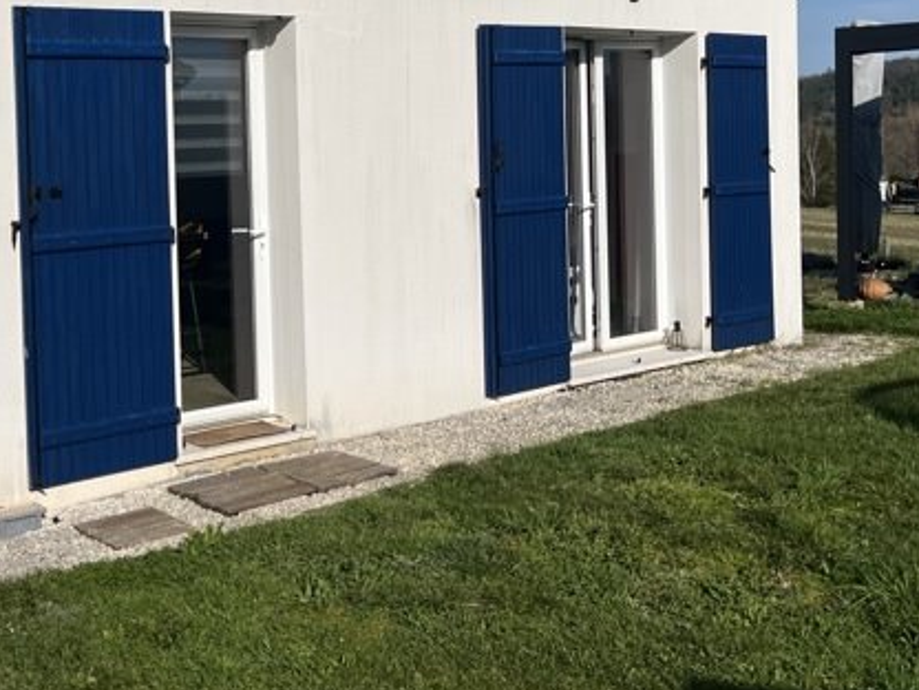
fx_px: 1327
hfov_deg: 37.3
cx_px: 239
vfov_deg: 28.6
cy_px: 164
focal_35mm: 50
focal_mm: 5.1
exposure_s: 1/10870
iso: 50
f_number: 1.6
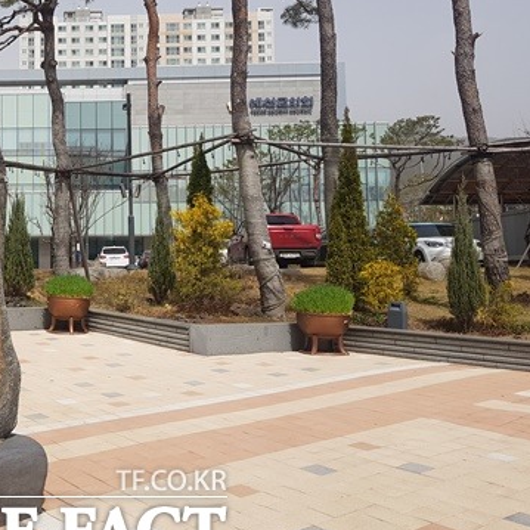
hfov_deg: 38.4
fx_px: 710
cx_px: 63
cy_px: 227
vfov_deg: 40.8
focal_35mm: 41
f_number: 1.7
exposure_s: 1/3040
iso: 40
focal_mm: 4.2
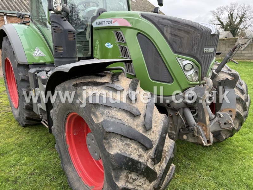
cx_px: 126
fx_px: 175
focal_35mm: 24
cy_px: 95
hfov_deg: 71.6
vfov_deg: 56.8
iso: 100
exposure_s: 1/333
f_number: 1.78
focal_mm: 6.76
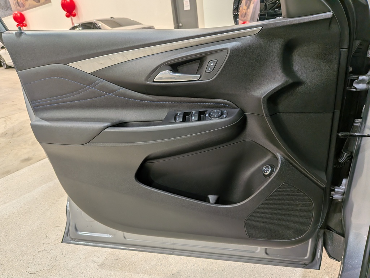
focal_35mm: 24
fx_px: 257
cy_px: 139
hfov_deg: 71.6
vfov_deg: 56.8
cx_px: 185
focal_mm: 4.53
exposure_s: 1/203
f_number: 1.7
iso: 29
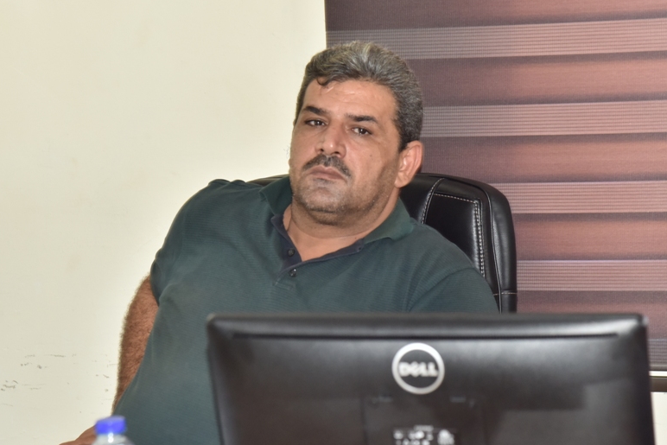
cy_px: 232
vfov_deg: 10.9
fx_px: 2335
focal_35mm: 126
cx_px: 327
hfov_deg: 16.3
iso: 1600
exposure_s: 1/60
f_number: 5.6
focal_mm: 95
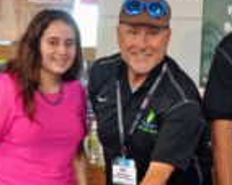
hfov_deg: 17.1
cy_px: 241
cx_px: 137
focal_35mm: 112
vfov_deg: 13.2
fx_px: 770
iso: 800
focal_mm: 27
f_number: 4
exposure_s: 1/30
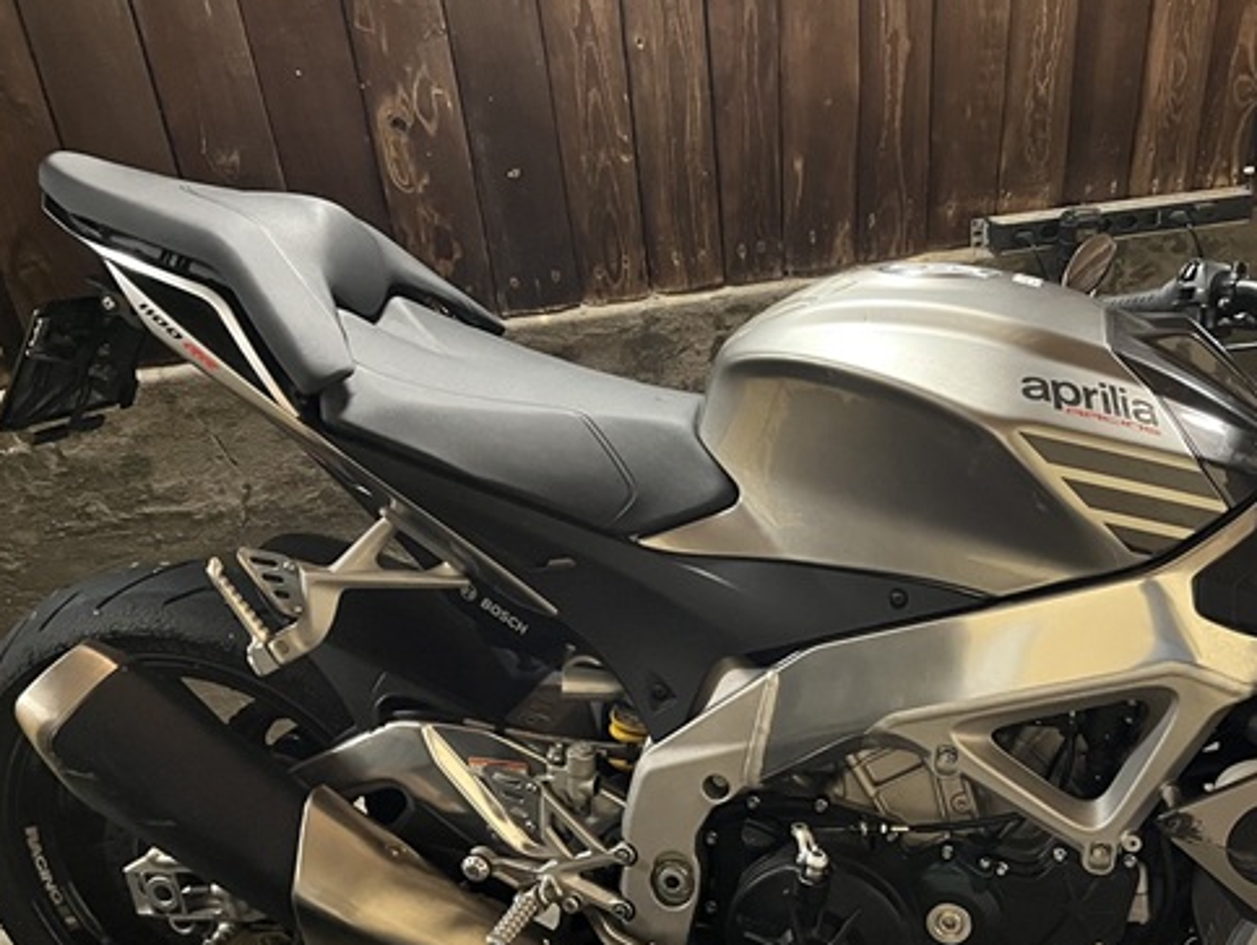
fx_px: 1417
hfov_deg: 46.4
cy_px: 609
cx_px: 912
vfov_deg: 36.6
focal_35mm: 39
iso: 500
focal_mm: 5.1
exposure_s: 1/50
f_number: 1.6
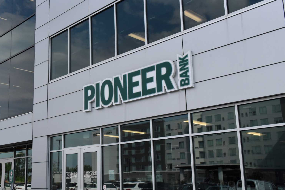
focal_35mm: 44
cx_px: 93
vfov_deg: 30.5
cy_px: 109
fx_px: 348
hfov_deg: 43.8
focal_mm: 32
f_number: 9
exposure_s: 1/4000
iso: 3200
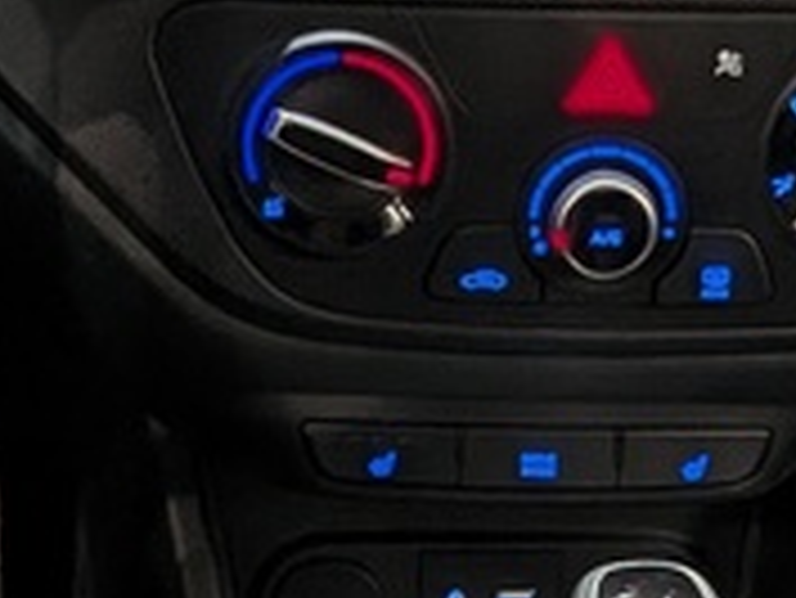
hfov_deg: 14.2
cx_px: 405
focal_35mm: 139
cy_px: 481
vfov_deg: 10.6
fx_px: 3198
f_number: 1.7
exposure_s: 1/122
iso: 30
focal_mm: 4.53
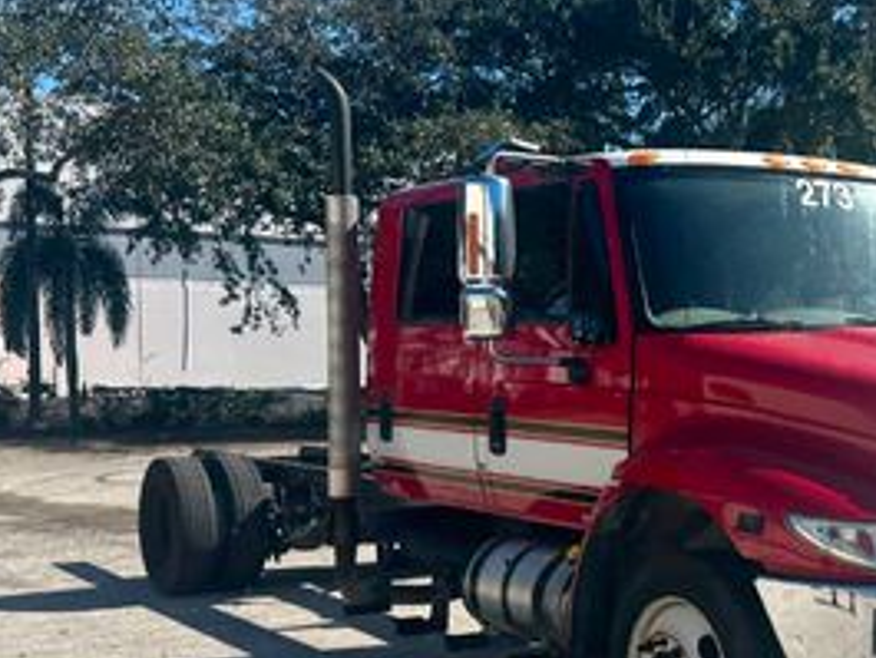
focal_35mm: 58
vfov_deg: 25.1
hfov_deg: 32.5
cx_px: 678
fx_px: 1468
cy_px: 450
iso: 80
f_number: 1.78
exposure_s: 1/3861
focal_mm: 6.86
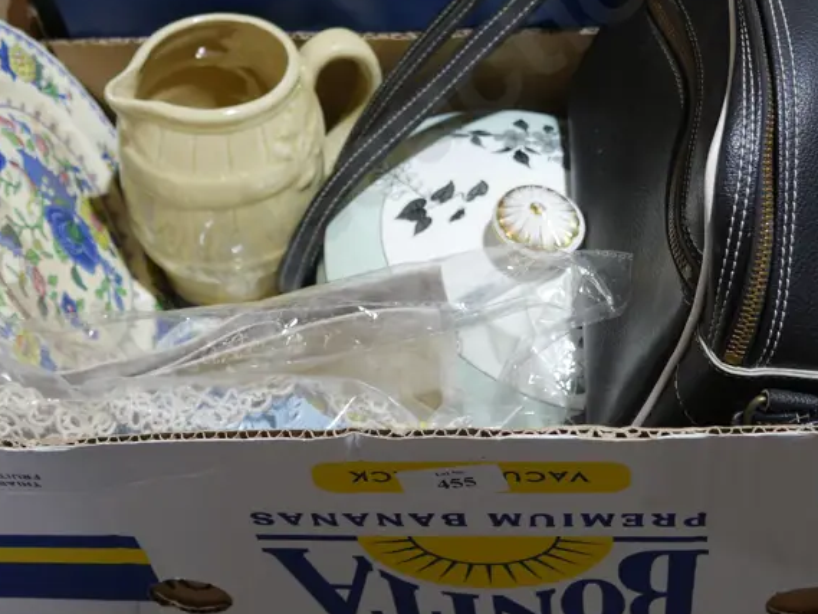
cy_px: 117
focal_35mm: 54
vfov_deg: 26.5
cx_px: 438
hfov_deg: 35.5
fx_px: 1276
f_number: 3.6
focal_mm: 15
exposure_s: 1/60
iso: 250
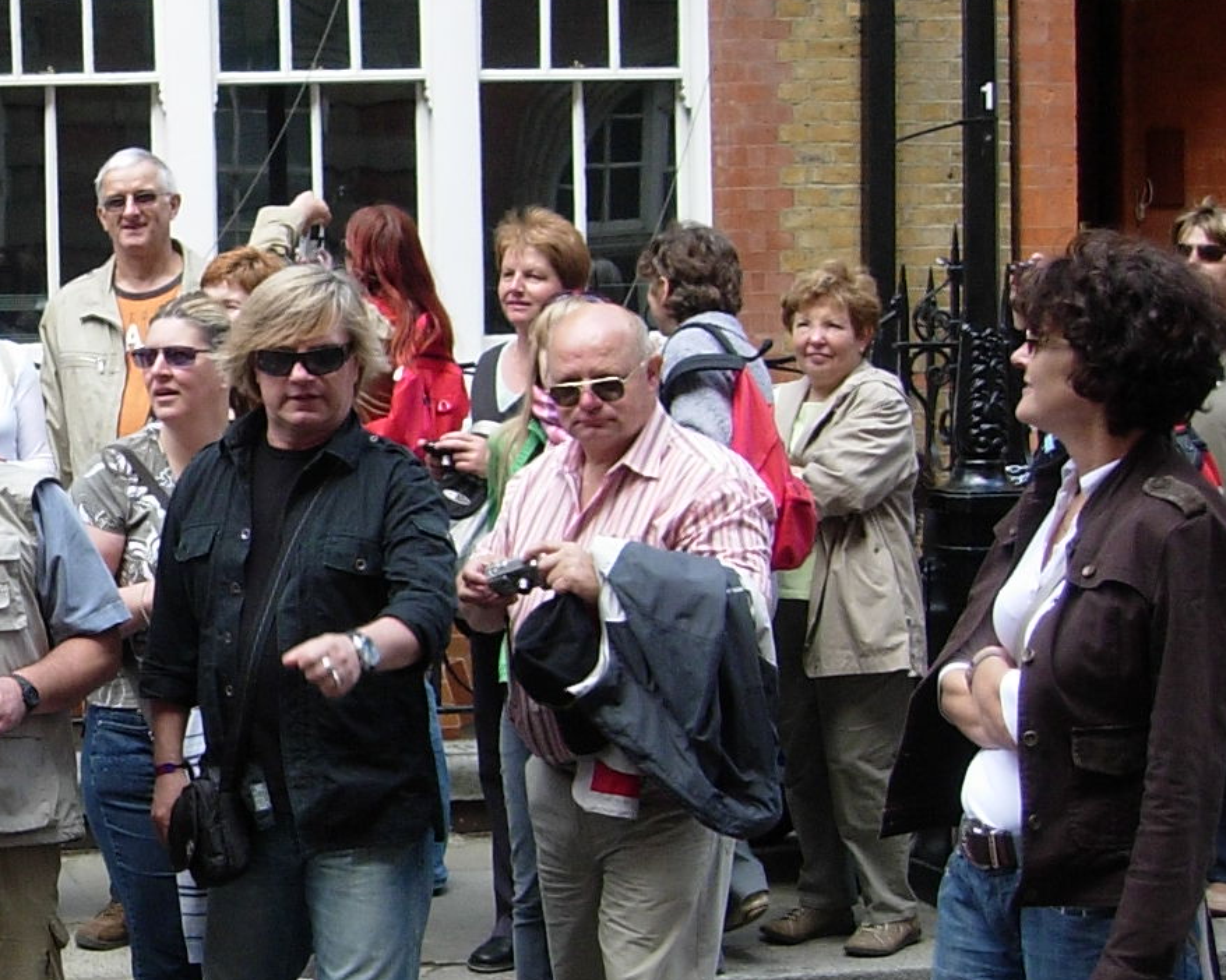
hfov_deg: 18.7
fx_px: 3483
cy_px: 547
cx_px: -302
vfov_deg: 16.0
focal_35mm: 96
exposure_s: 1/228
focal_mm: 7.8
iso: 79
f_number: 2.8
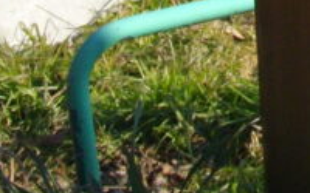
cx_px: 406
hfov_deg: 10.2
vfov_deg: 6.2
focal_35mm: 201
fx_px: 1698
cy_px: -323
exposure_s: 1/250
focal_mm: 6.2
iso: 100
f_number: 5.6
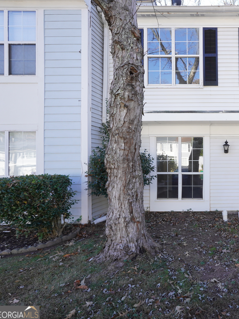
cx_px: 234
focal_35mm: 22
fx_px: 203
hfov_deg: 50.5
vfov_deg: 76.4
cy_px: 160
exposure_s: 1/80
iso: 100
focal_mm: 10
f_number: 5
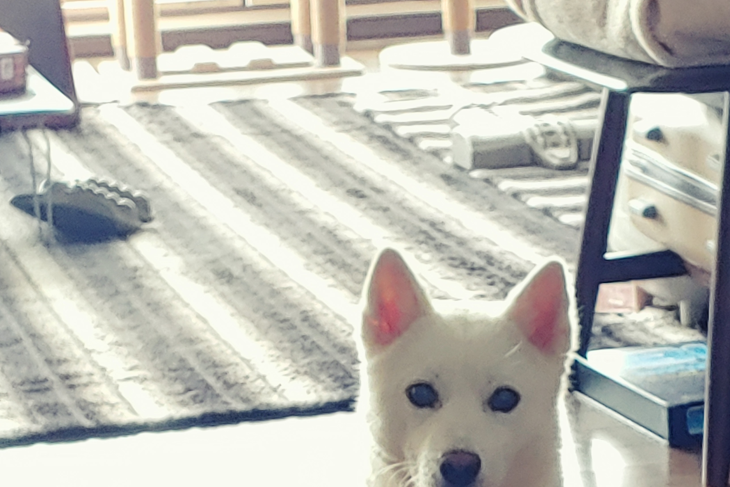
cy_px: 489
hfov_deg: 17.1
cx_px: 405
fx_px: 2433
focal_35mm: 120
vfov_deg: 11.3
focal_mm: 4.23
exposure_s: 1/17
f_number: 1.5
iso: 250
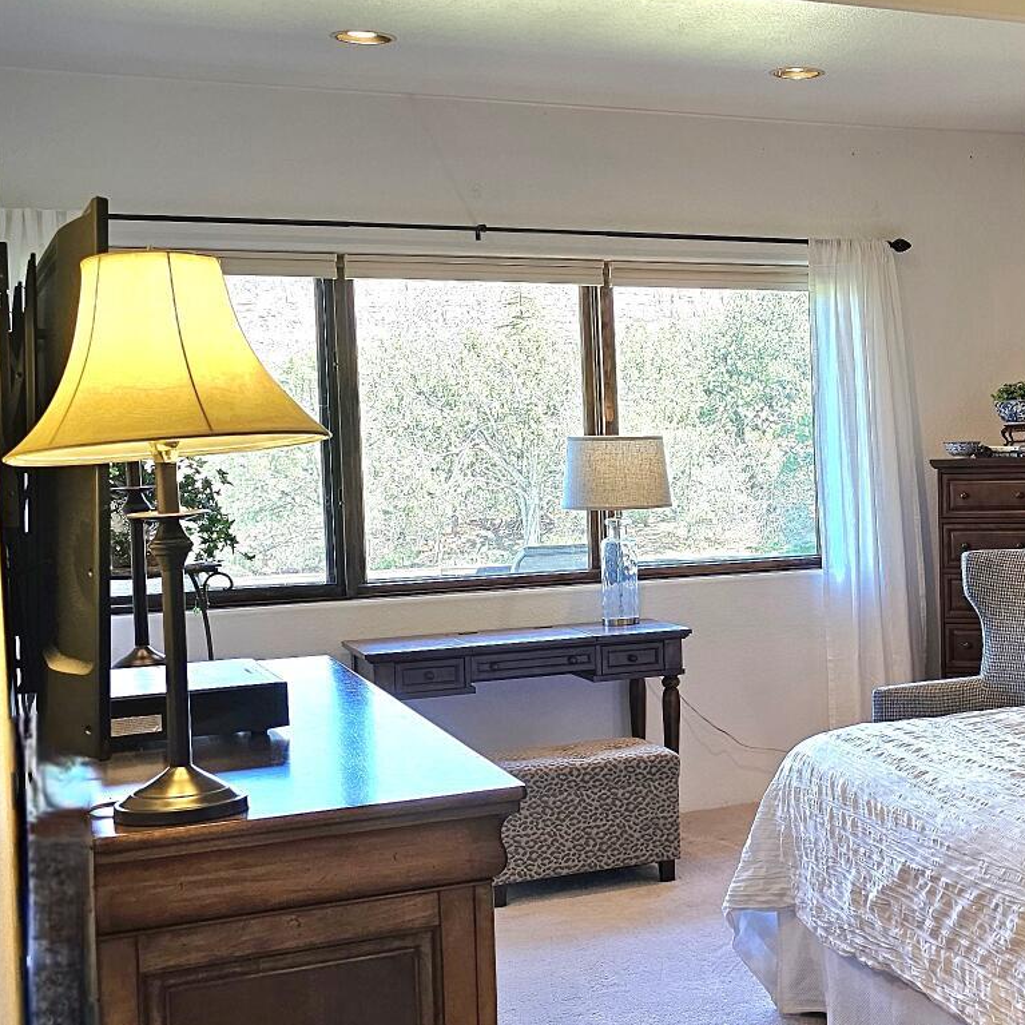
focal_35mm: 53
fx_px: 1776
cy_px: 510
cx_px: 997
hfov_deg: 30.2
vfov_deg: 32.2
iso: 100
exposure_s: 1/120
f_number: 1.7
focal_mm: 6.3
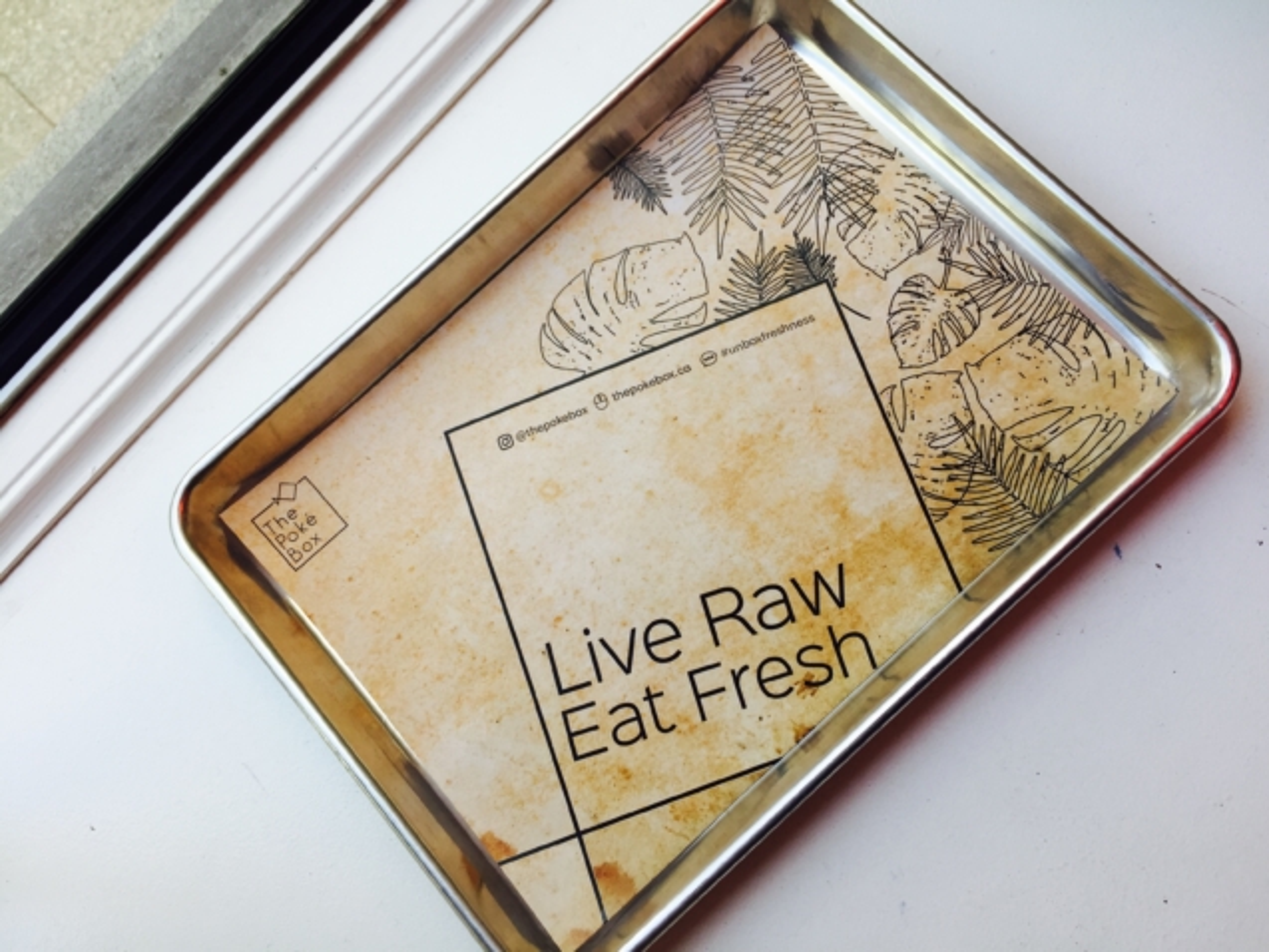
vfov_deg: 48.2
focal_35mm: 29
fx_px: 1063
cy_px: 476
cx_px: 634
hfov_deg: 61.7
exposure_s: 1/120
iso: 32
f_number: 2.2
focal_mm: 4.15
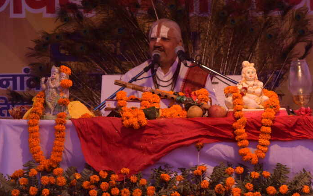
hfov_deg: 24.5
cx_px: 156
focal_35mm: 85
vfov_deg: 15.5
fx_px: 721
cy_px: 97
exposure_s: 1/250
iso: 1600
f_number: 8
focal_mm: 55
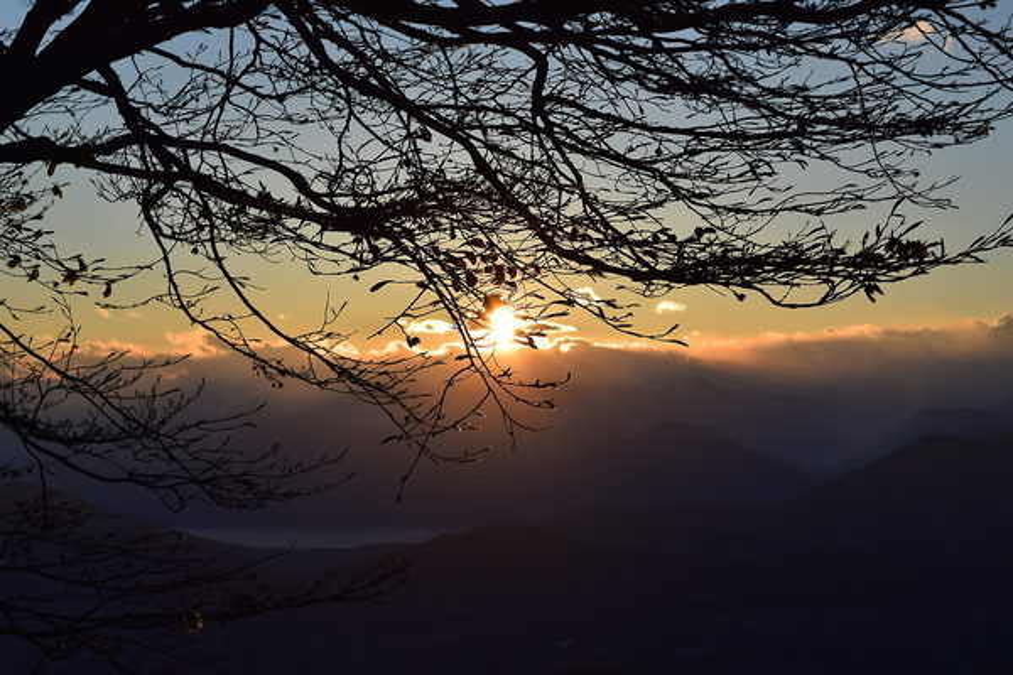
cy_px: 338
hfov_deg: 24.6
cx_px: 506
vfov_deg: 16.6
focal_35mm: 82
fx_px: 2321
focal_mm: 55
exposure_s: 1/800
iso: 200
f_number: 13
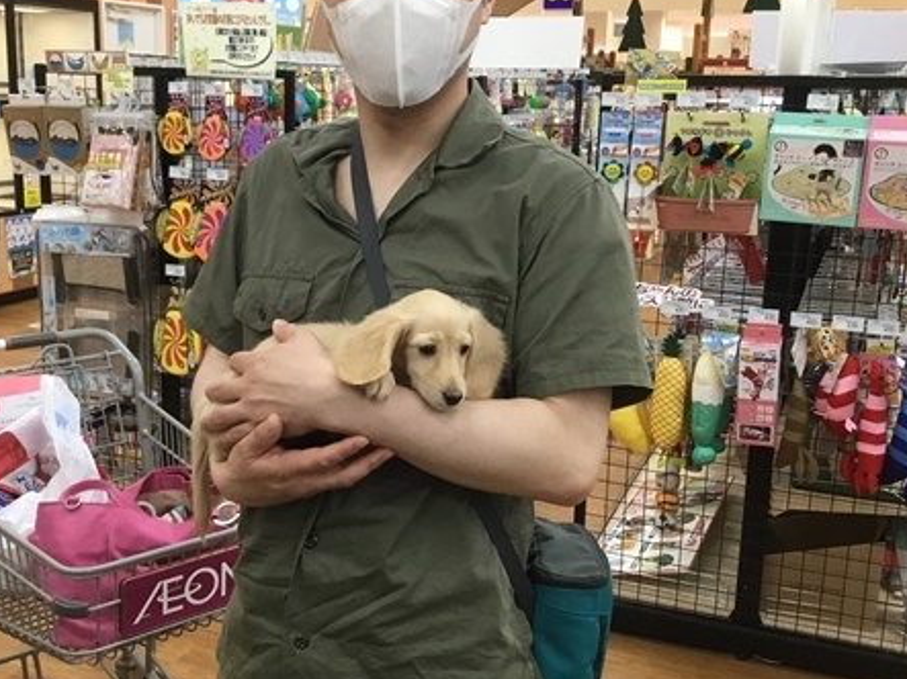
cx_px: 358
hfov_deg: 44.5
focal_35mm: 42
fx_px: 1100
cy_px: 331
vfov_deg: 34.3
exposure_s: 1/30
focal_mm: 3.3
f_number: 2.4
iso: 50
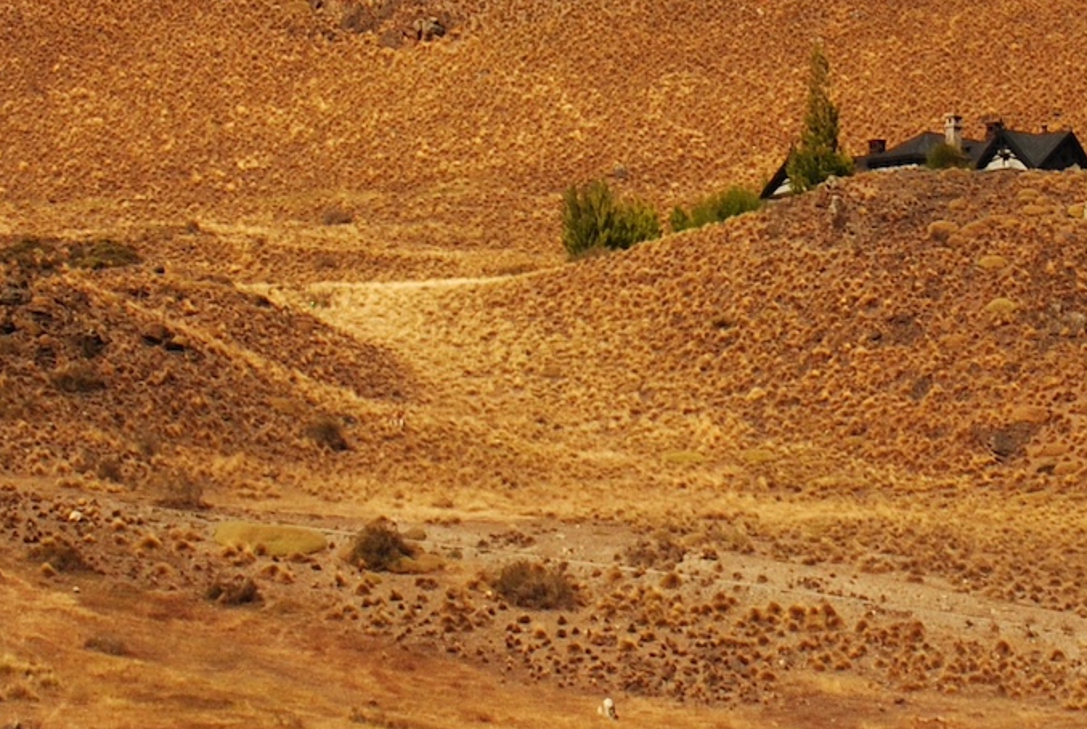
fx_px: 4688
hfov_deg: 13.2
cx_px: 801
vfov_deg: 8.8
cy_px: -138
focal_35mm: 155
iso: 200
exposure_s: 1/160
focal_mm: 28
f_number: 10
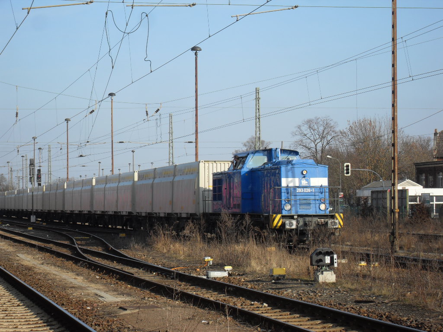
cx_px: 222
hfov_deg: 19.3
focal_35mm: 102
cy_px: 166
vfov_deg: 14.5
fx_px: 1305
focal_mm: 18.1
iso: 80
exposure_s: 1/350
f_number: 5.2
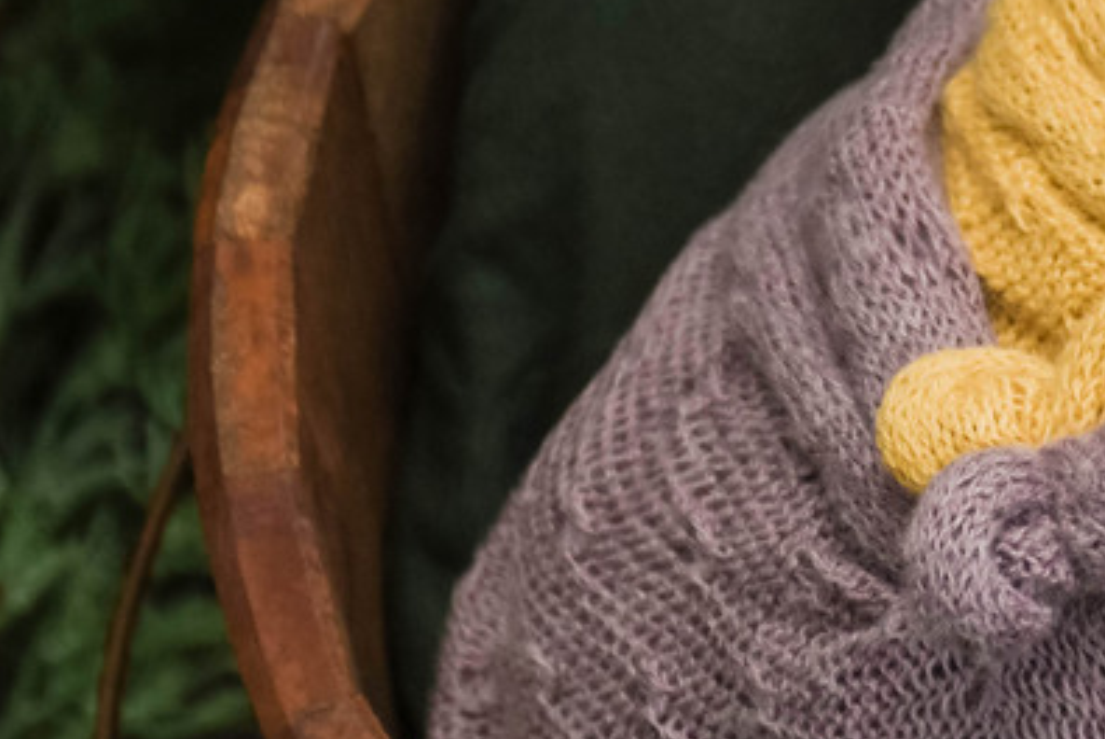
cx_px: 1402
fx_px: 13239
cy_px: -230
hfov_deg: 4.8
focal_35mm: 431
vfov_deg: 3.2
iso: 1250
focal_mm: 95
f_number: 5.3
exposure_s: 1/250
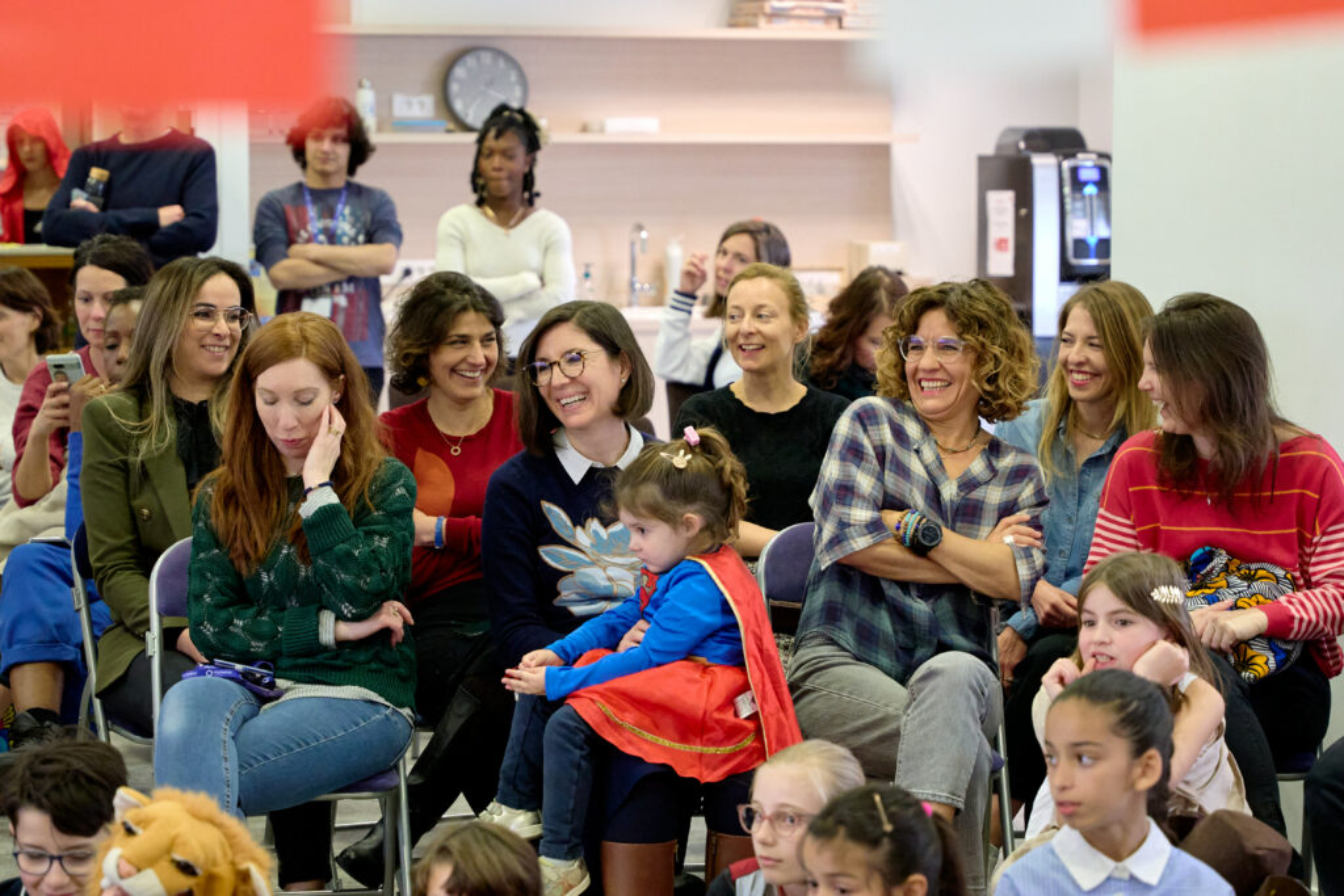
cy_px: 448
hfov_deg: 19.5
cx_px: 672
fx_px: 3920
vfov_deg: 13.0
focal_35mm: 105
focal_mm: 70
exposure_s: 1/200
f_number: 2.8
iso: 1600
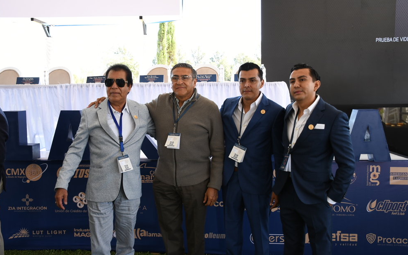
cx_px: 204
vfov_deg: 36.3
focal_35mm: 35
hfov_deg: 55.3
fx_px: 389
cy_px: 128
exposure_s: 1/160
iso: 500
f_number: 4
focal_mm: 23
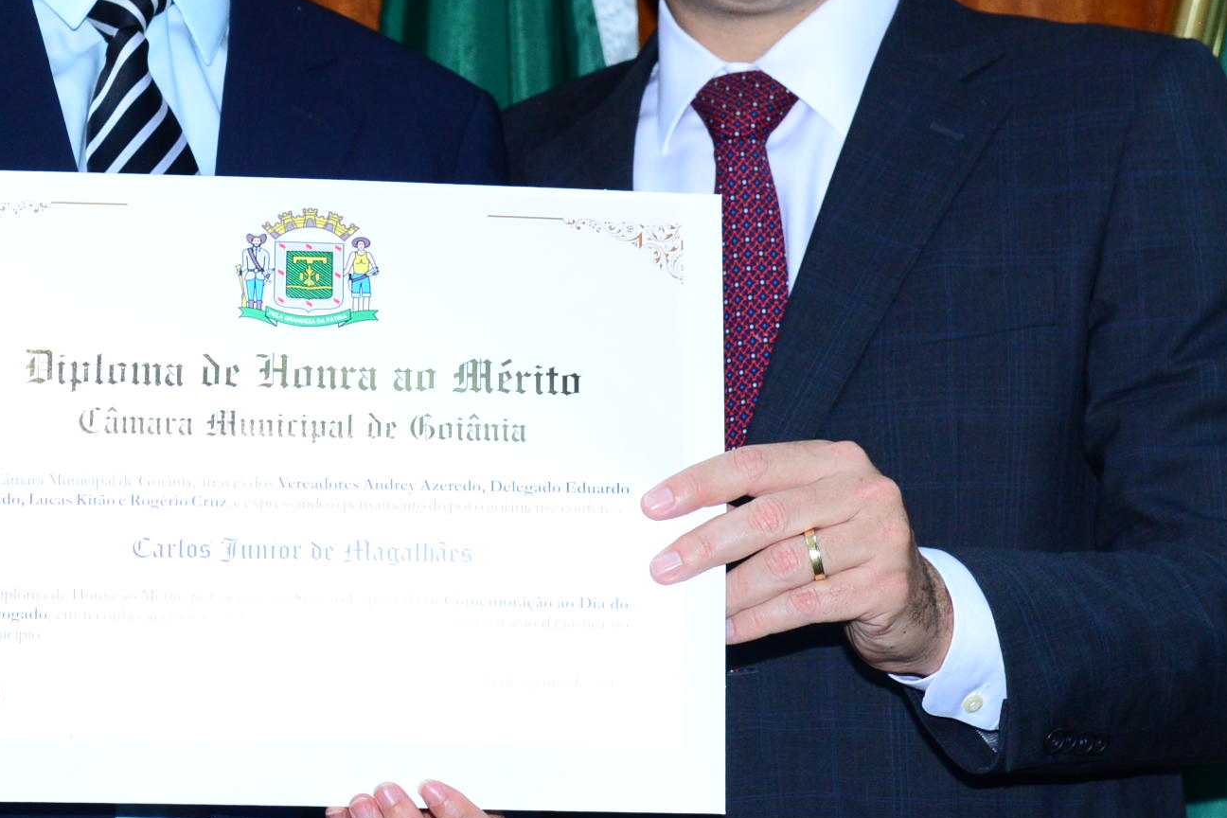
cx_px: 331
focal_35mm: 144
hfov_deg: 14.2
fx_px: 4908
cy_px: 138
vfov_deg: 9.5
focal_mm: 62
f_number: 5.6
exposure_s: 1/125
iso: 2000
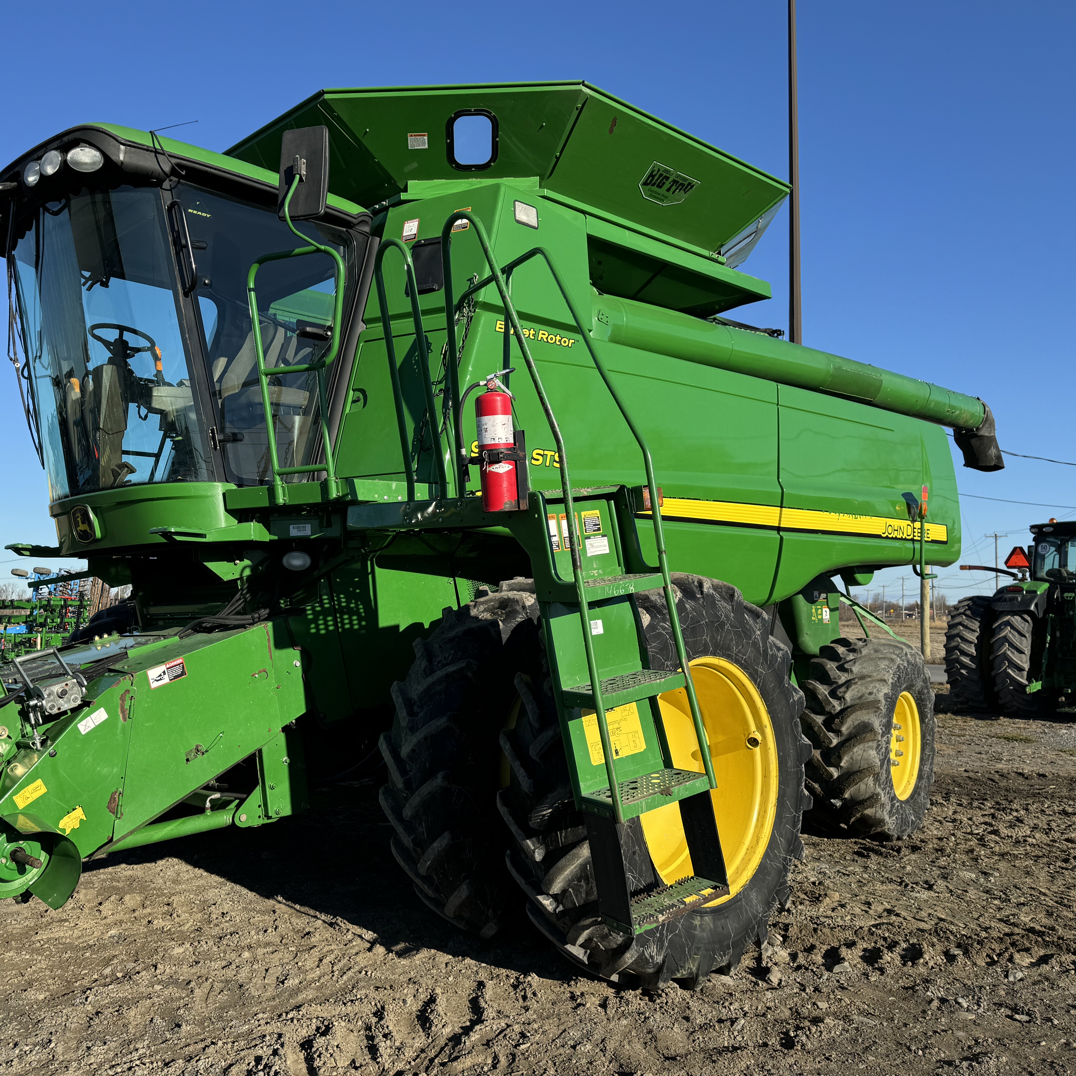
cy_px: 528
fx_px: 1020
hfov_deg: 55.3
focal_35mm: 29
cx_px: 443
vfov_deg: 55.6
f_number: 1.78
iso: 80
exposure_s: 1/3413
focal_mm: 6.76
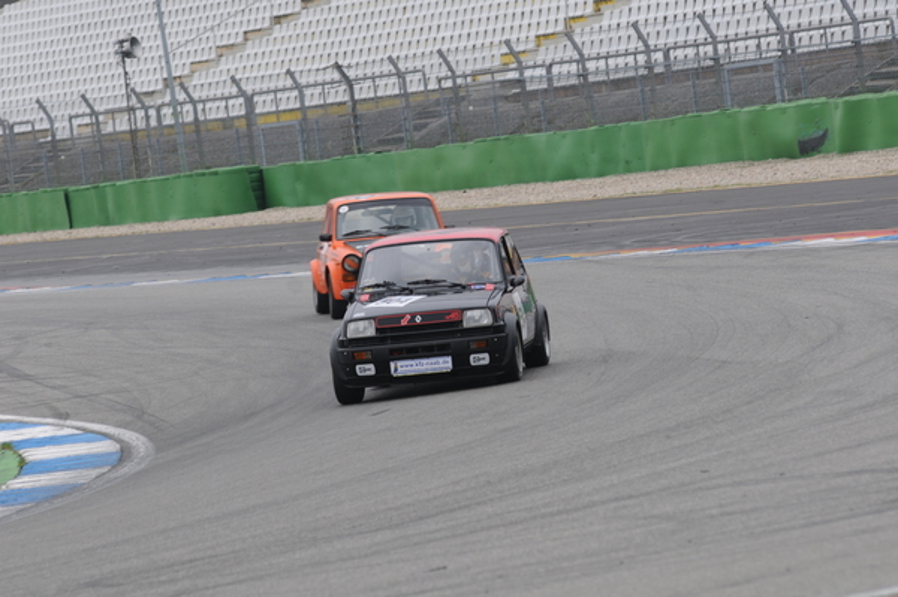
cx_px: 449
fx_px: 7477
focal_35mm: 300
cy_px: 298
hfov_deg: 6.9
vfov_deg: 4.6
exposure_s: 1/320
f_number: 5.6
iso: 200
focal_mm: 200
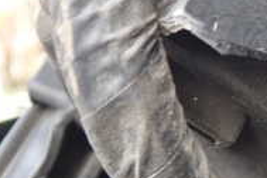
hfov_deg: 18.6
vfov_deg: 13.6
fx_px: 734
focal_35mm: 99
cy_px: -4
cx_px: 384
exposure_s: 1/60
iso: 125
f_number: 2.3
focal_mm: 5.4
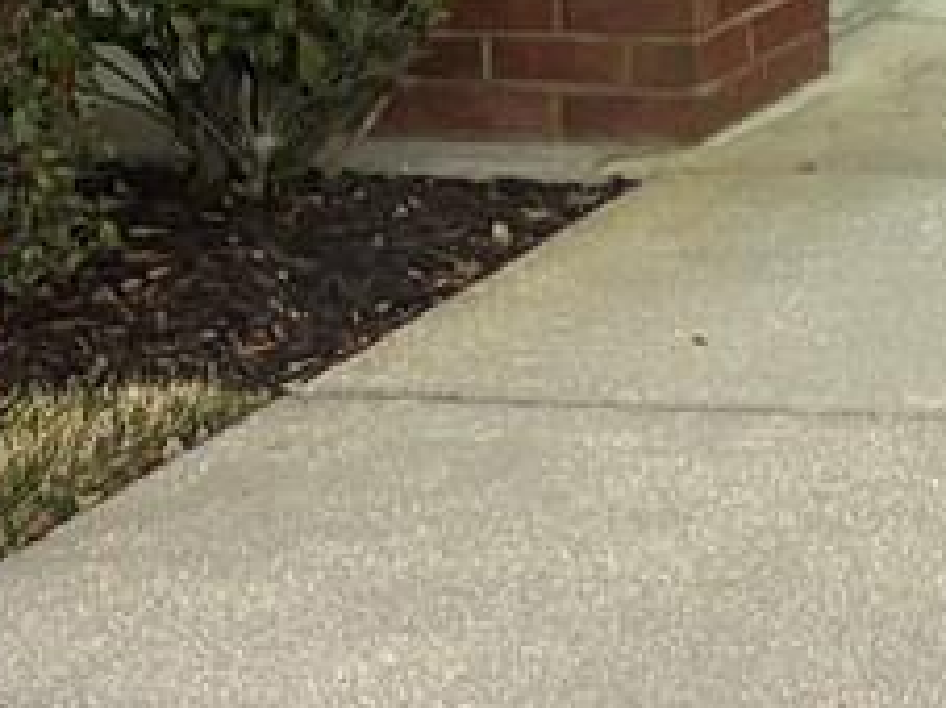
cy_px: -854
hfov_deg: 10.2
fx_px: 4998
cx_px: 1742
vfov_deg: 7.7
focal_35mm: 183
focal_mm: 5.96
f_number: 1.6
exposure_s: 1/60
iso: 125
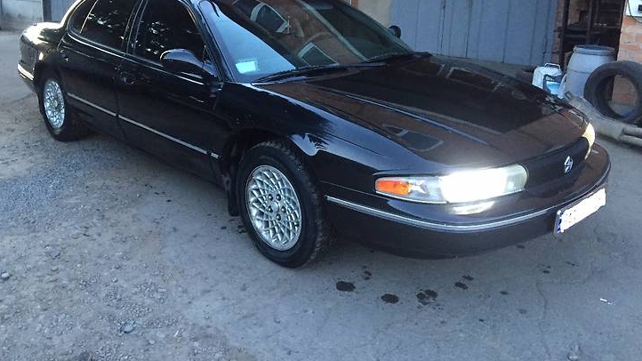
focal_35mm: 35
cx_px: 301
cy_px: 102
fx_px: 596
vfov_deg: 33.2
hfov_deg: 56.6
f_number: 2.2
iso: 250
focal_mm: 4.2
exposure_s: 1/25
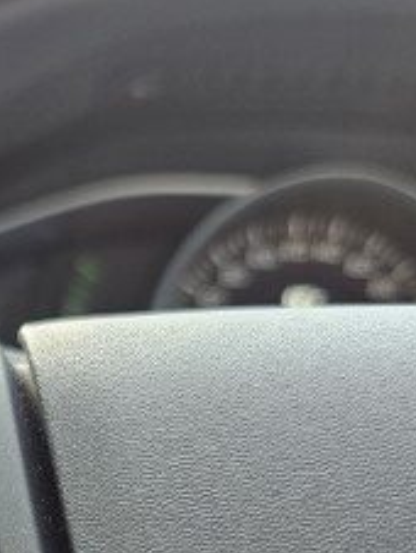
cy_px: 577
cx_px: -127
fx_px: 1040
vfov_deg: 27.7
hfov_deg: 20.6
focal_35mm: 65
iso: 400
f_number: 1.7
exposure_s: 1/142
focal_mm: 6.3
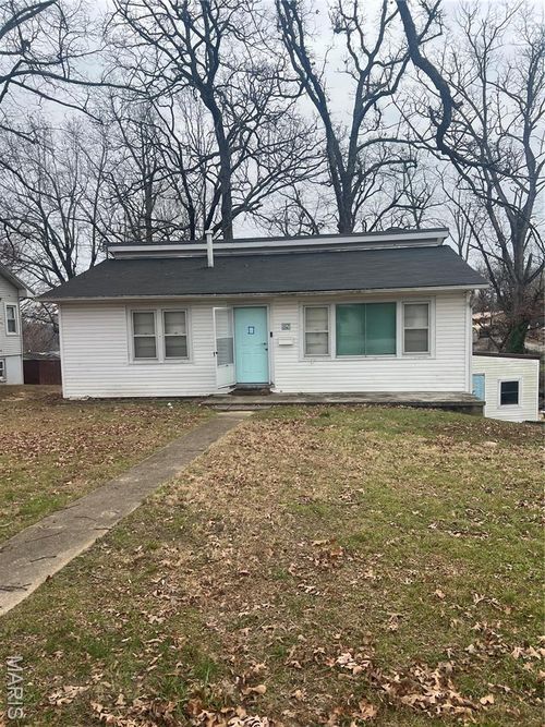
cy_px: 364
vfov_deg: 67.3
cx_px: 272
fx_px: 546
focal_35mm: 26
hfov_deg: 53.0
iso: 50
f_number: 1.5
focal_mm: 5.7
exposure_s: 1/1808
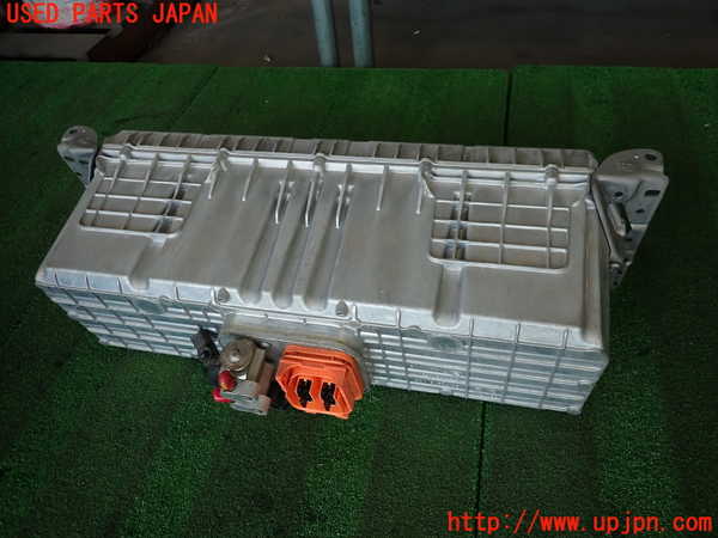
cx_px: 359
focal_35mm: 25
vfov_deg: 54.9
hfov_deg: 69.4
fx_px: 519
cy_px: 269
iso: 100
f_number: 2
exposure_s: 1/100
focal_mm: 4.5
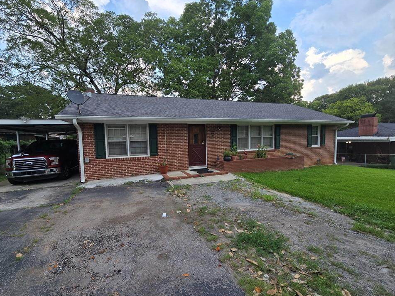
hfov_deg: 102.0
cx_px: 189
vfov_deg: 85.6
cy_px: 154
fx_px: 160
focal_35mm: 14
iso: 50
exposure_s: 1/382
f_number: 2.2
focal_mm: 2.2
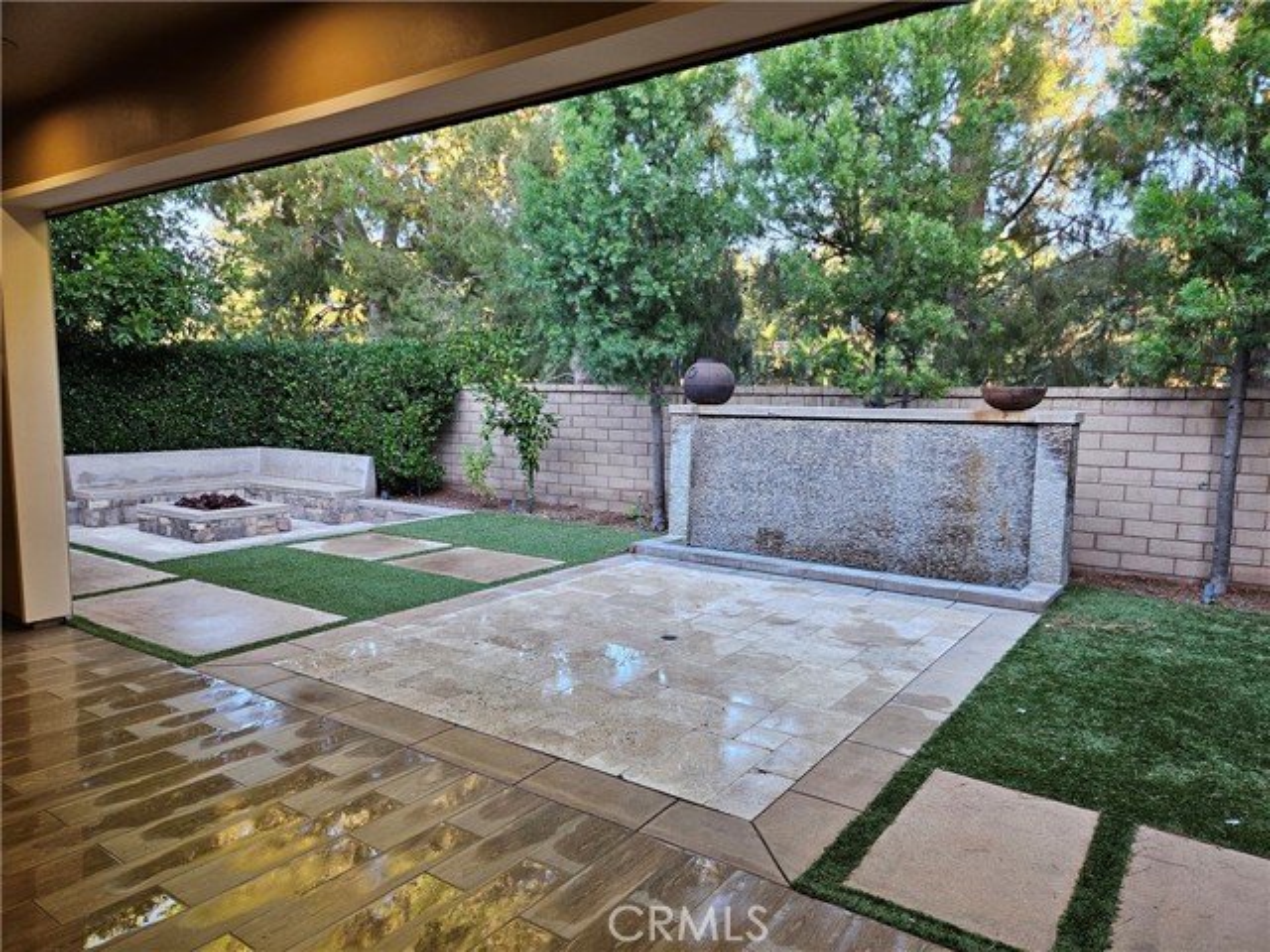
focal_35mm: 23
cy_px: 476
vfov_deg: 58.9
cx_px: 635
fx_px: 844
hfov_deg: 73.9
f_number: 1.8
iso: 100
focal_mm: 5.4
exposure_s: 1/120
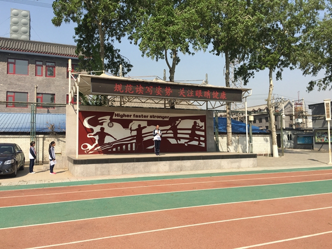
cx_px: 166
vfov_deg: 48.2
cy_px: 124
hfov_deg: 61.7
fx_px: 278
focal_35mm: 29
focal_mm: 4.15
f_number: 2.2
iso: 25
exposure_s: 1/1637
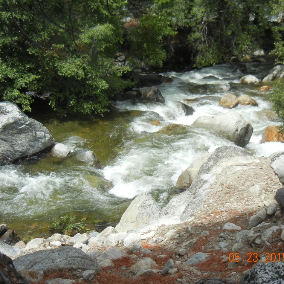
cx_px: 154
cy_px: 143
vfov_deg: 31.6
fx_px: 501
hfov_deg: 31.6
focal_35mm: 54
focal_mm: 8.1
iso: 160
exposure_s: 1/401
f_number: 7.6
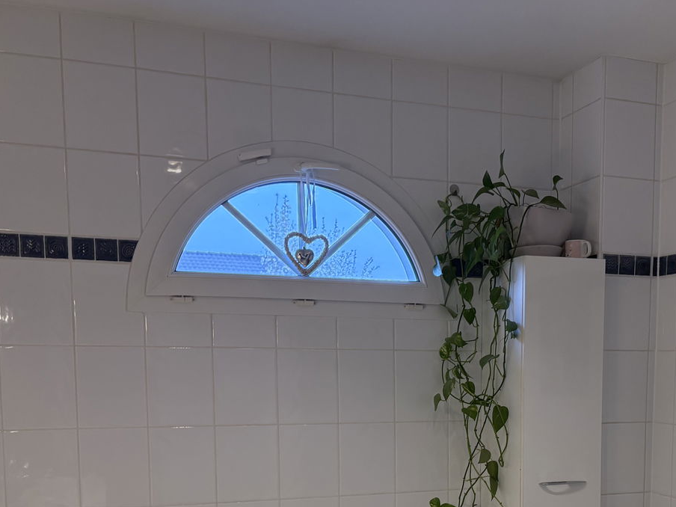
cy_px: 442
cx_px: 476
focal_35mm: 46
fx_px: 898
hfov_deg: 40.5
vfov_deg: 30.3
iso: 125
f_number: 1.6
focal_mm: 5.96
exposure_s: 1/50
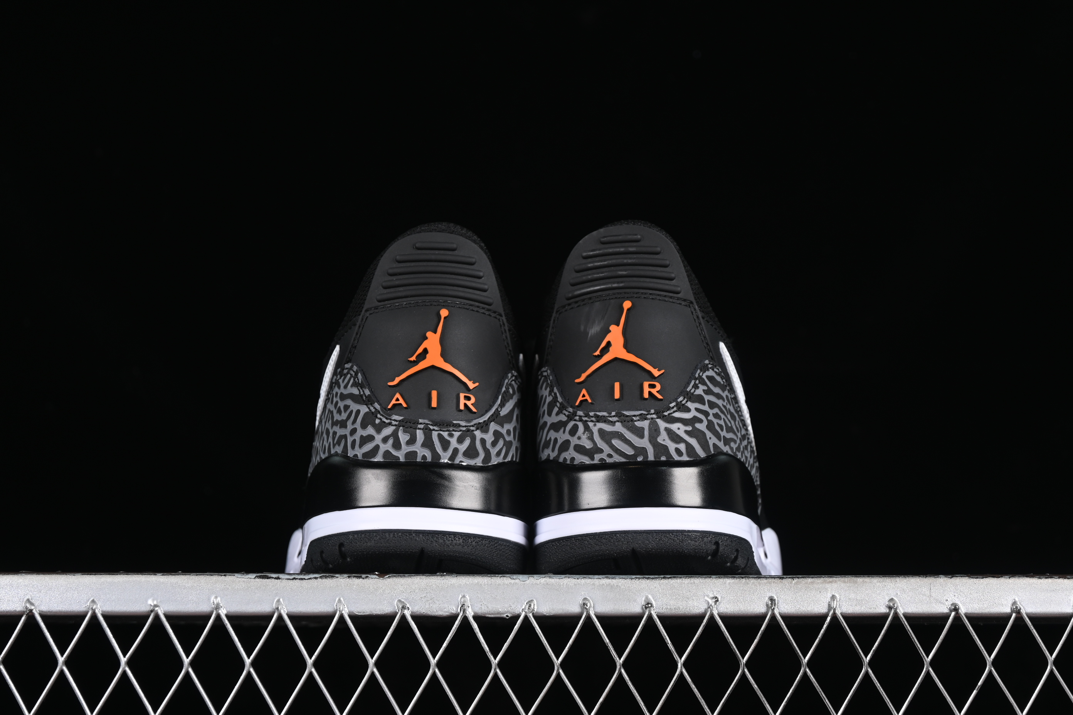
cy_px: 358
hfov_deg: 27.0
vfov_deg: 18.2
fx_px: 2235
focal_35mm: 75
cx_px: 536
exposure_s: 1/60
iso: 160
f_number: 6.3
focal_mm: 50
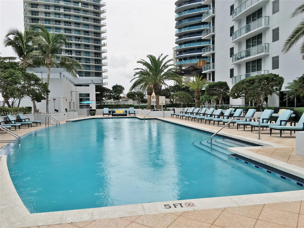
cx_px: 152
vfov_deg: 48.2
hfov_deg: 61.7
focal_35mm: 29
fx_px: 255
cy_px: 114
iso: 25
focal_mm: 4.15
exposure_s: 1/836
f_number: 2.2
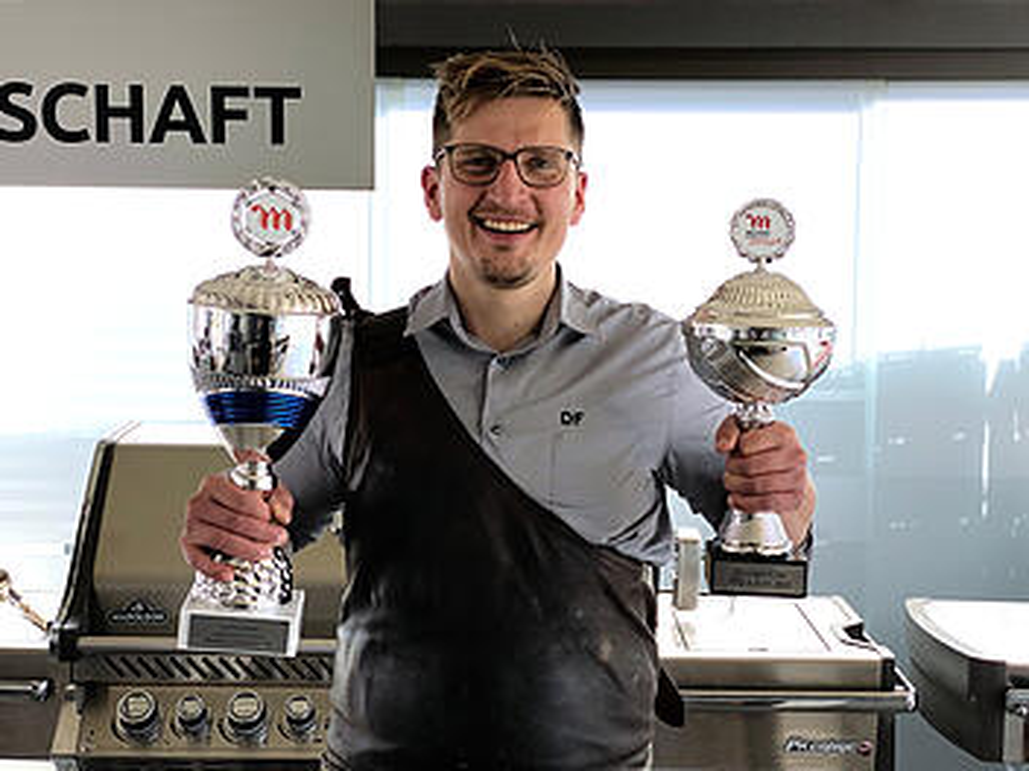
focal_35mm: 52
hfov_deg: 36.8
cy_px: 386
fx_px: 1546
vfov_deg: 28.0
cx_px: 514
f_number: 2
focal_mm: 6
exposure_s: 1/254
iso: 20
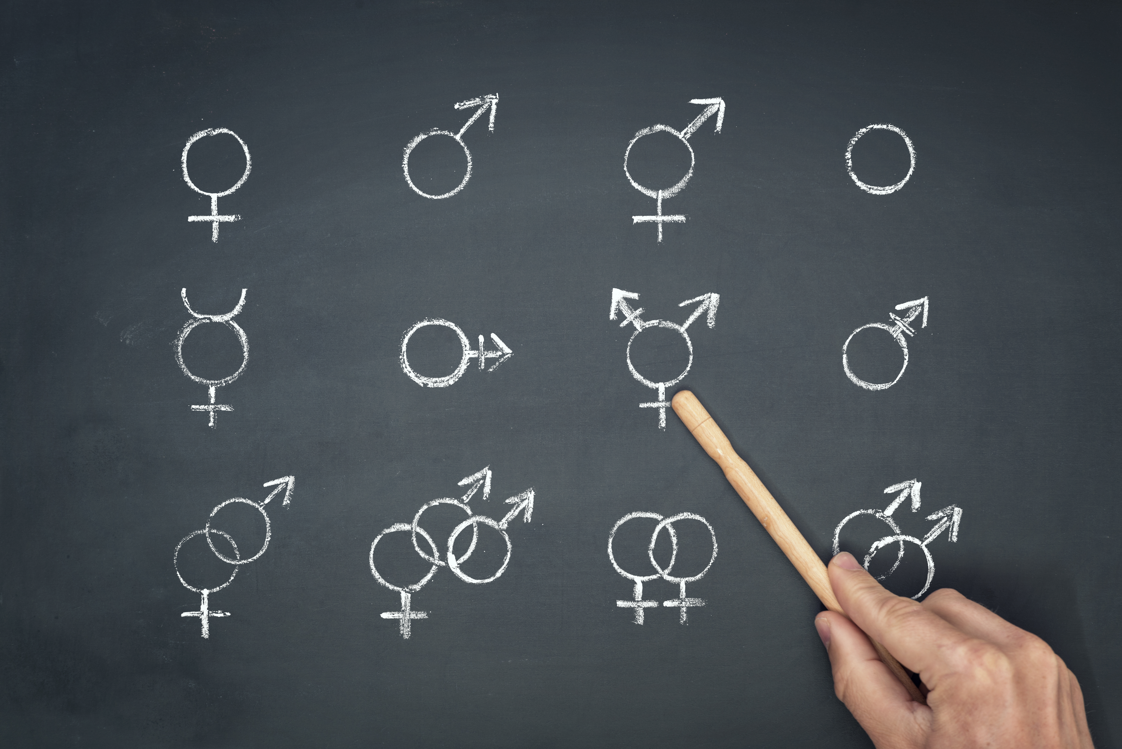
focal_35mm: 190
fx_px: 5923
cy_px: 374
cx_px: 561
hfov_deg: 10.8
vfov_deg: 7.2
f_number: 2.8
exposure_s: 1/160
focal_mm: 190
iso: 500
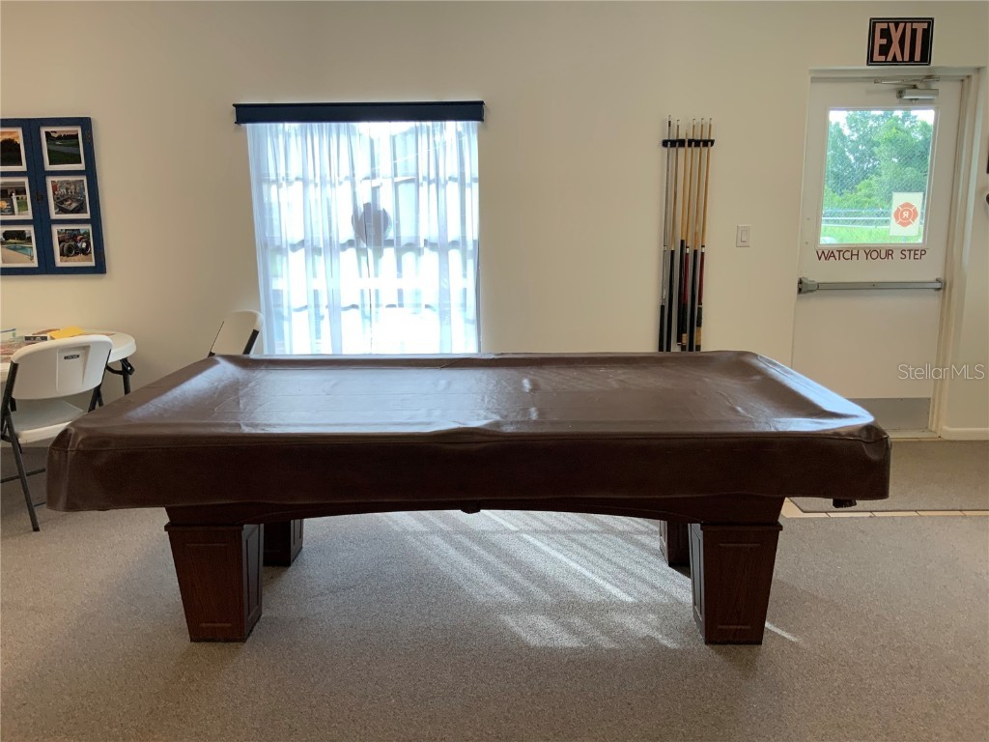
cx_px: 494
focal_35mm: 29
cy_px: 371
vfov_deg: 48.2
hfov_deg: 61.7
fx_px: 829
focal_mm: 3
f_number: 1.8
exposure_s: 1/120
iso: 40
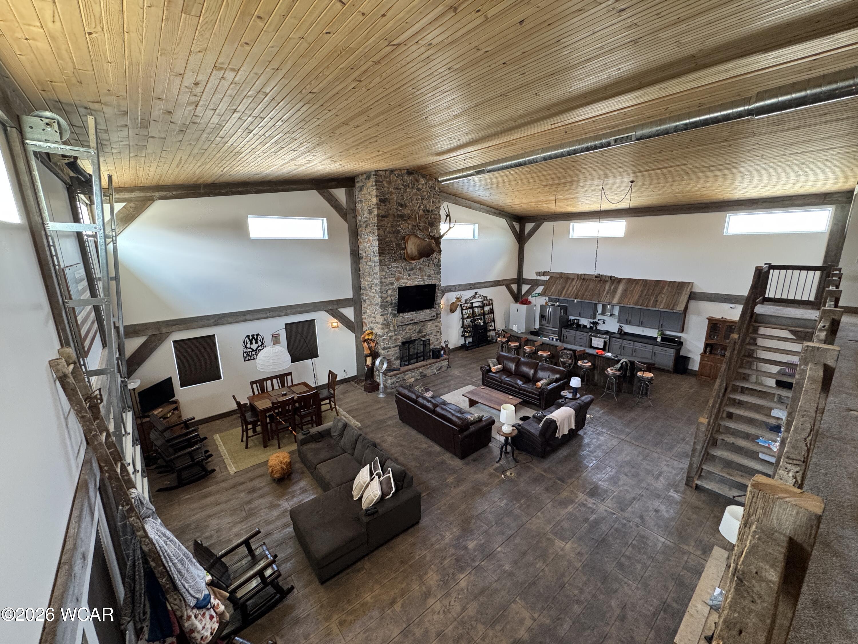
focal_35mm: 14
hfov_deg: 102.1
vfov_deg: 85.7
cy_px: 322
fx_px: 347
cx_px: 429
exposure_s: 1/60
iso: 200
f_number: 2.2
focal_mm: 2.22
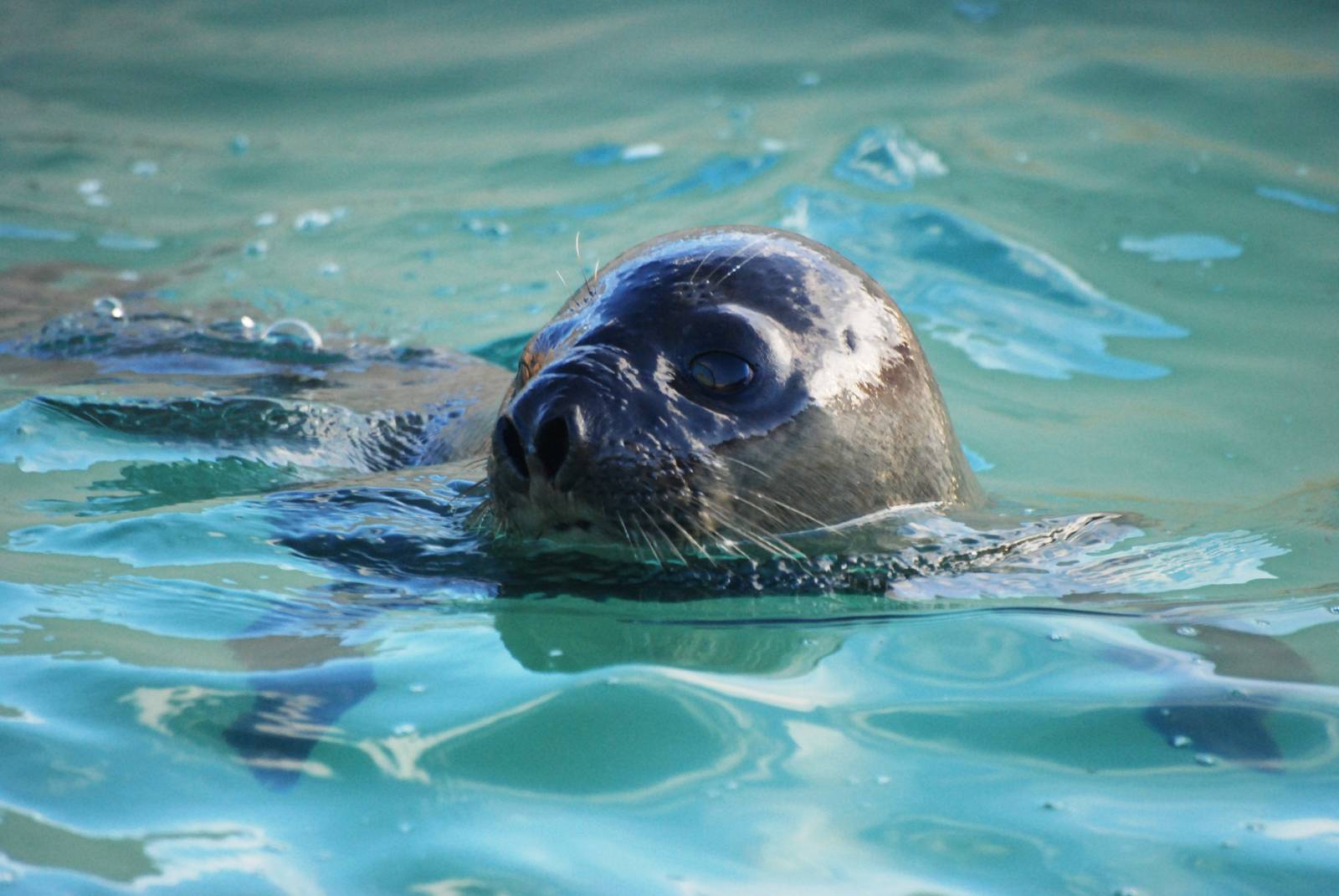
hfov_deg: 5.1
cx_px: 670
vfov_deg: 3.4
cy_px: 448
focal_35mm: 405
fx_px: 15081
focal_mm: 270
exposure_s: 1/320
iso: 1000
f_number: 5.6
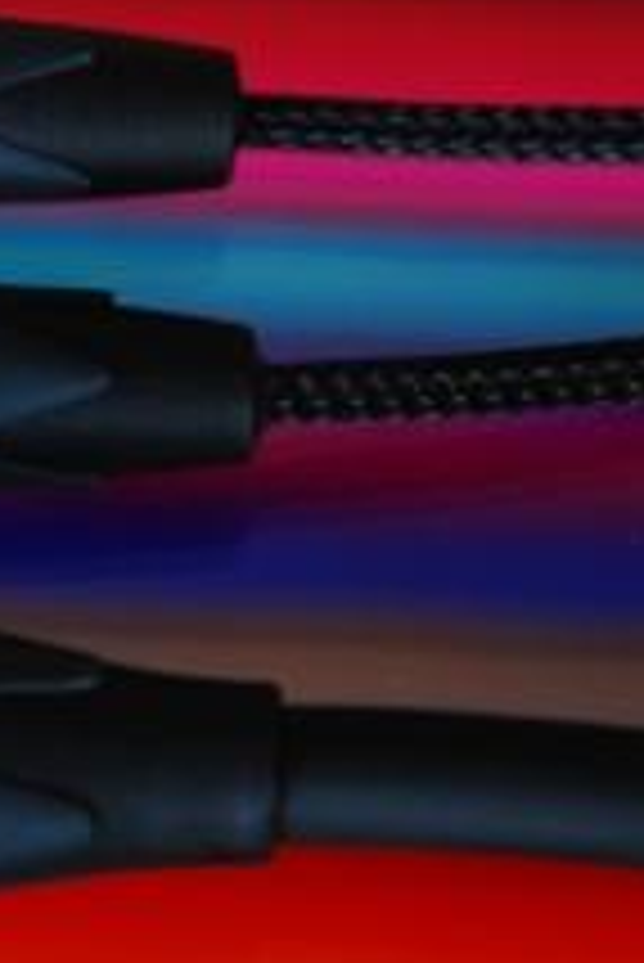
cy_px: 464
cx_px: -198
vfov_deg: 6.9
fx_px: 7984
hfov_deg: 4.6
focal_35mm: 298
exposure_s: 1/40
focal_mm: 95
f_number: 5.6
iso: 500
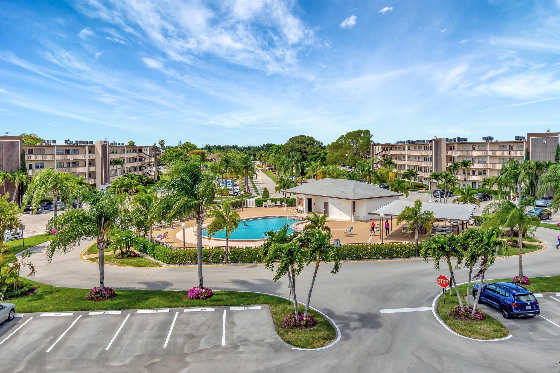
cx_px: 280
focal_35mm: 30
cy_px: 186
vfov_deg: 43.6
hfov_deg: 61.9
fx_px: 467
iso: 1100
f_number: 8
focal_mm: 20
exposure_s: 1/4000
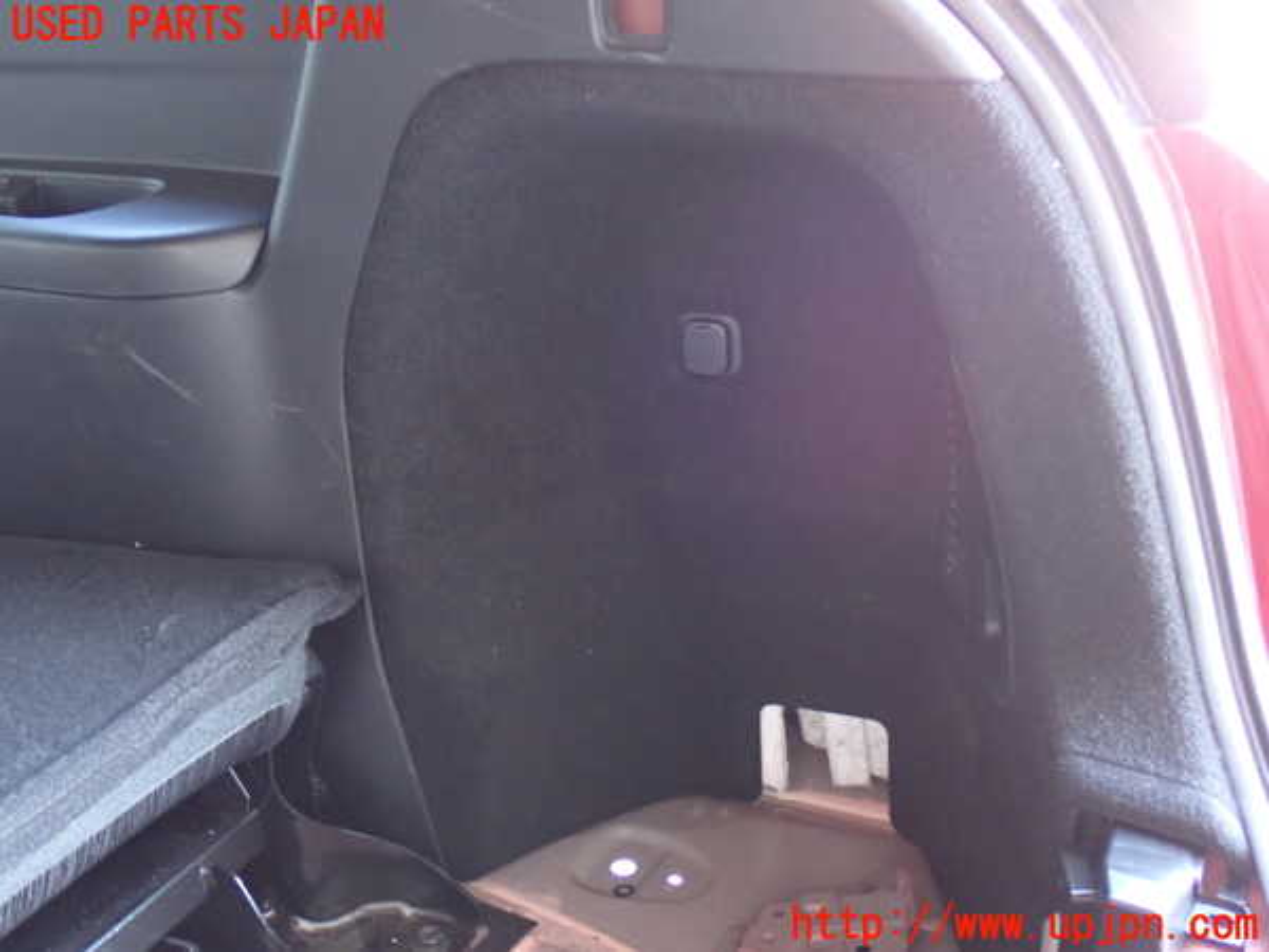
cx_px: 634
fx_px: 1723
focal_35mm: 47
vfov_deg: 30.9
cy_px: 476
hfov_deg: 40.4
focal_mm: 8.4
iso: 800
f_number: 3.1
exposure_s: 1/13
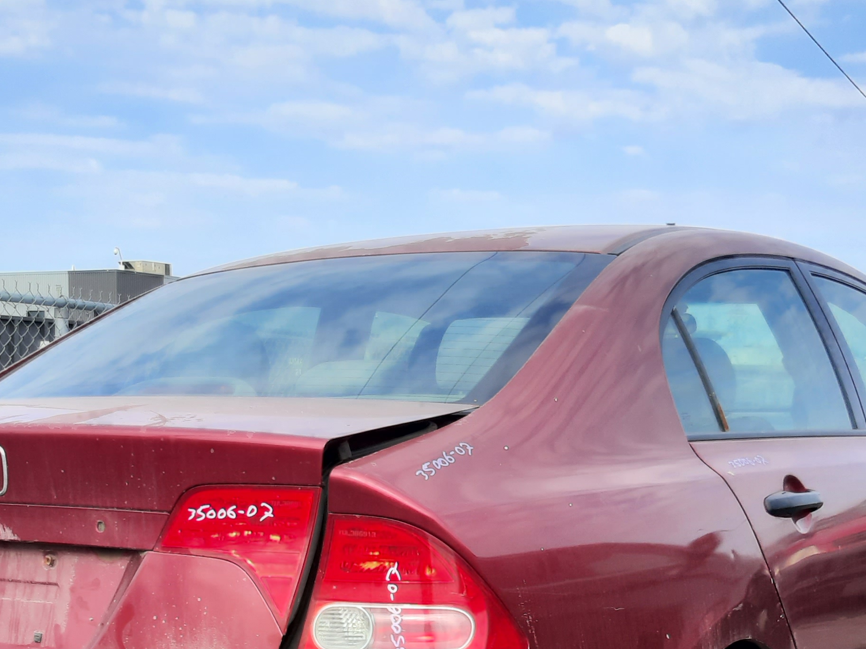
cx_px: 334
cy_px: 580
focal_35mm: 57
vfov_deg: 24.9
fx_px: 1426
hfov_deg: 33.6
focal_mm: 3.92
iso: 40
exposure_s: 1/667
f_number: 1.7
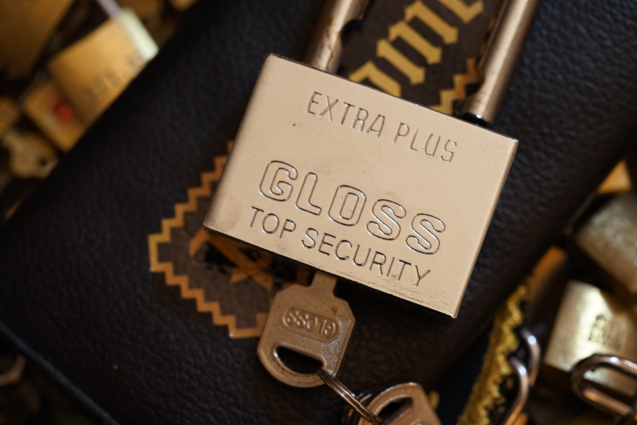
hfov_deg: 22.6
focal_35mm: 90
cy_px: 212
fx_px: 1592
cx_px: 318
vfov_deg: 15.2
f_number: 4
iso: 1600
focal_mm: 90
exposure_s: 1/100
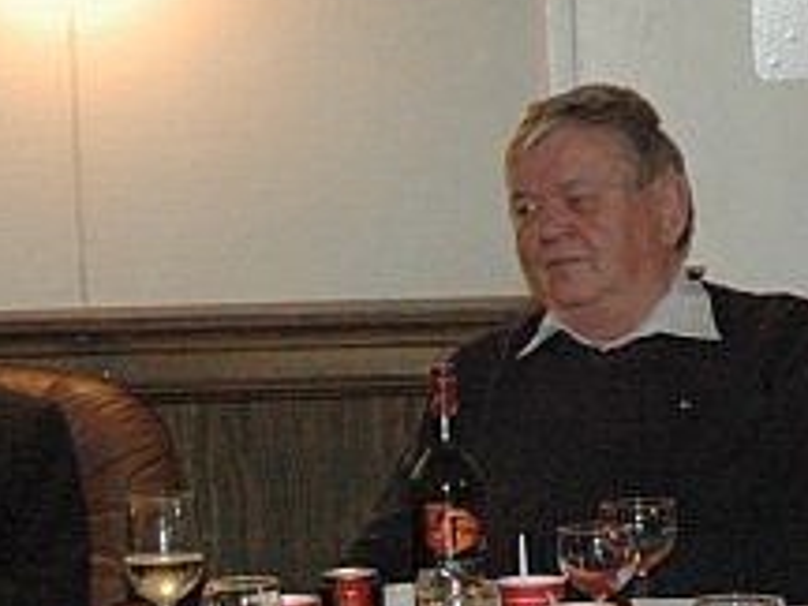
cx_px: 90
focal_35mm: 249
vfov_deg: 6.0
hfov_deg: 7.9
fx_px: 5812
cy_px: 329
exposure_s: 1/60
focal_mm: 62
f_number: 5
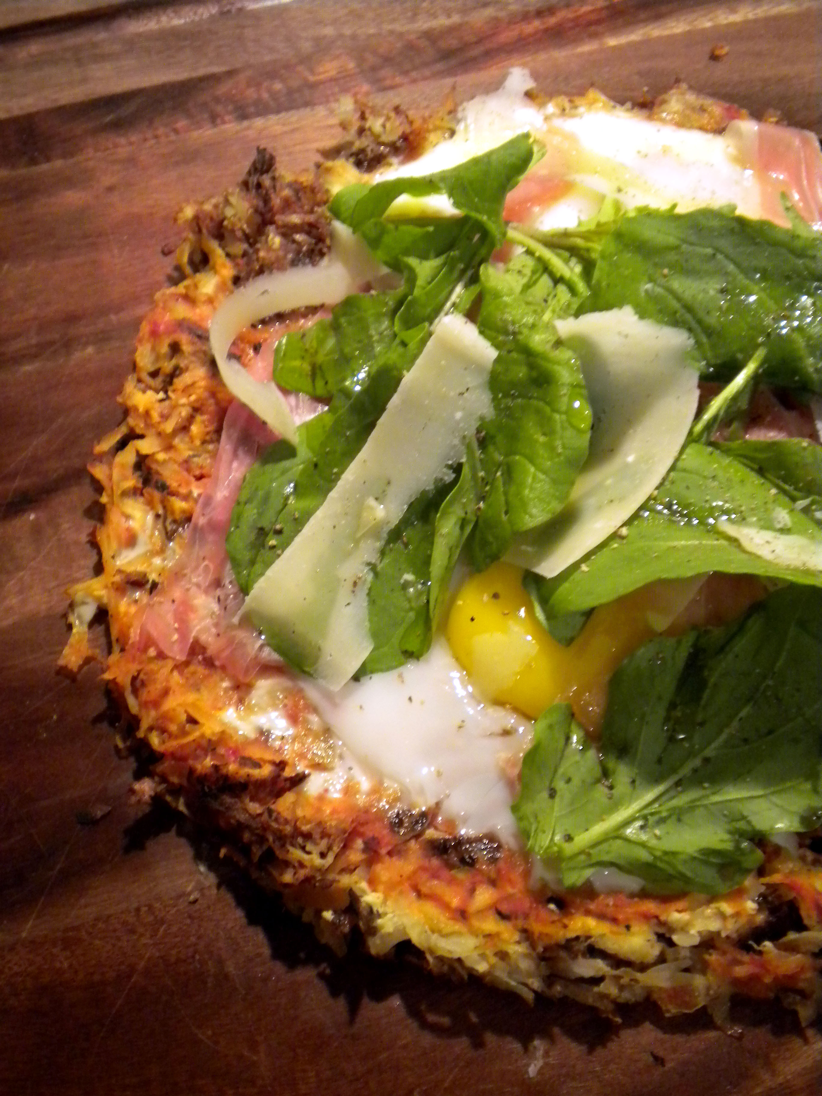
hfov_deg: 35.1
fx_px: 1298
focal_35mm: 41
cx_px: 411
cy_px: 548
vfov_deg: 45.8
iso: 400
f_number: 3.5
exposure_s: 1/9.9
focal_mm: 7.4
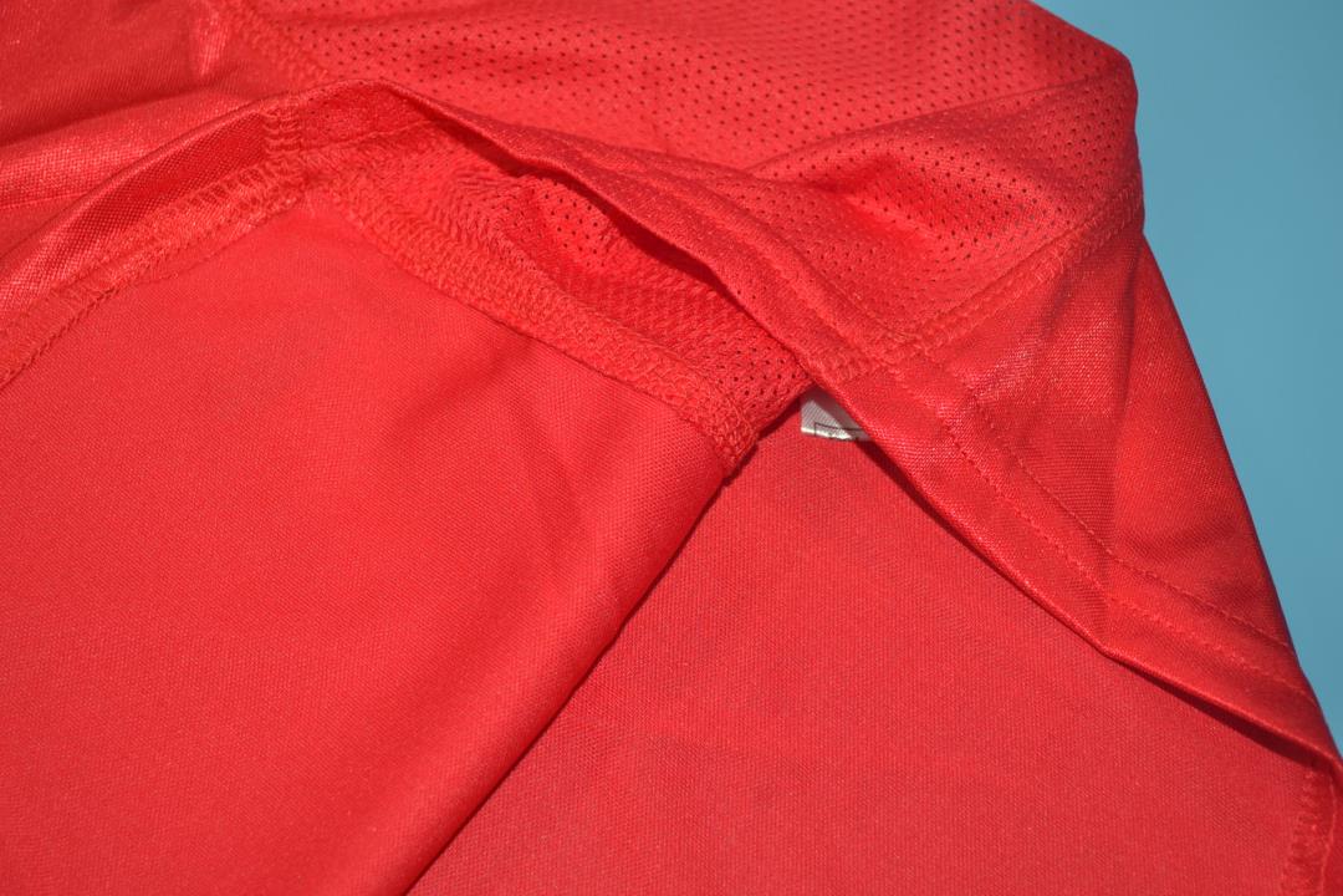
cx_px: 672
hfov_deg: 33.4
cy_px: 448
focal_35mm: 60
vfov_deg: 22.6
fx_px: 2238
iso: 200
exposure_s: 1/200
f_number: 5.3
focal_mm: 40
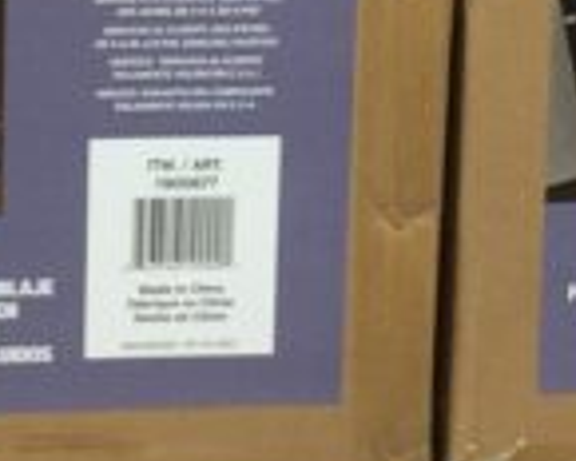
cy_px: -246
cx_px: 326
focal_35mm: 200
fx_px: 3409
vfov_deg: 7.6
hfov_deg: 9.7
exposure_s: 1/30
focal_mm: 4.15
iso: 100
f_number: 2.2
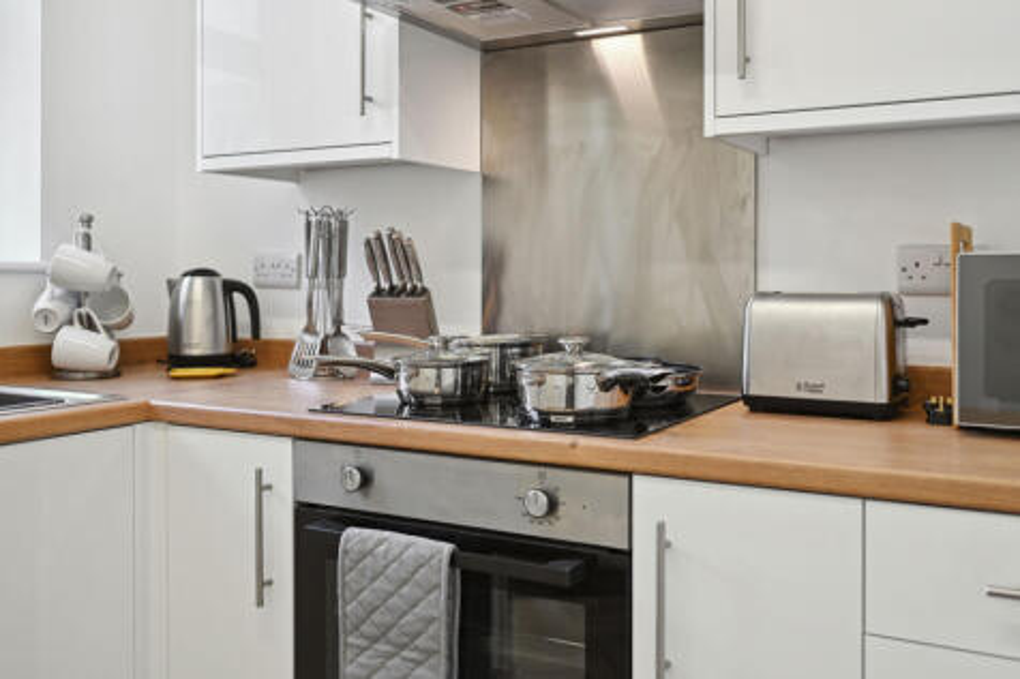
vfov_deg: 37.8
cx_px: 510
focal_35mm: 35
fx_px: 991
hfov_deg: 54.5
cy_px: 340
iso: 100
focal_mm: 35
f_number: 2.8
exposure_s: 1/50
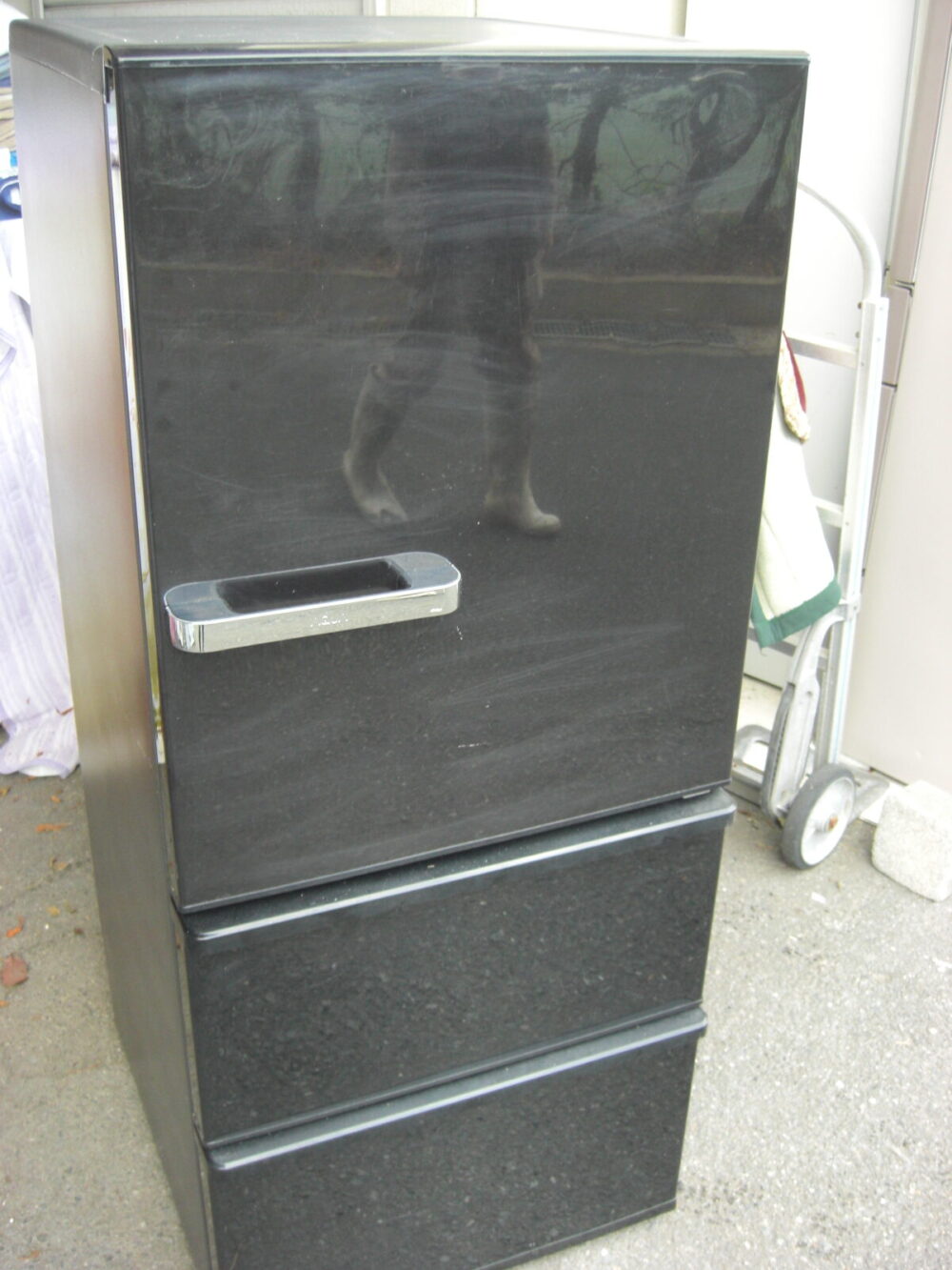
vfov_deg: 49.0
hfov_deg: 37.7
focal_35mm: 38
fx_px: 1393
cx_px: 476
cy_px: 635
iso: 200
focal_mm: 7.9
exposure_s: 1/100
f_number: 2.8
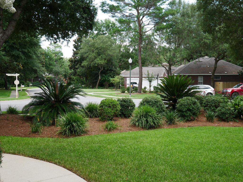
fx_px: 281
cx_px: 122
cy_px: 91
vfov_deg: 36.0
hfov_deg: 46.8
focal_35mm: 40
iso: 200
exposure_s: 1/160
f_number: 6.3
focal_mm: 20
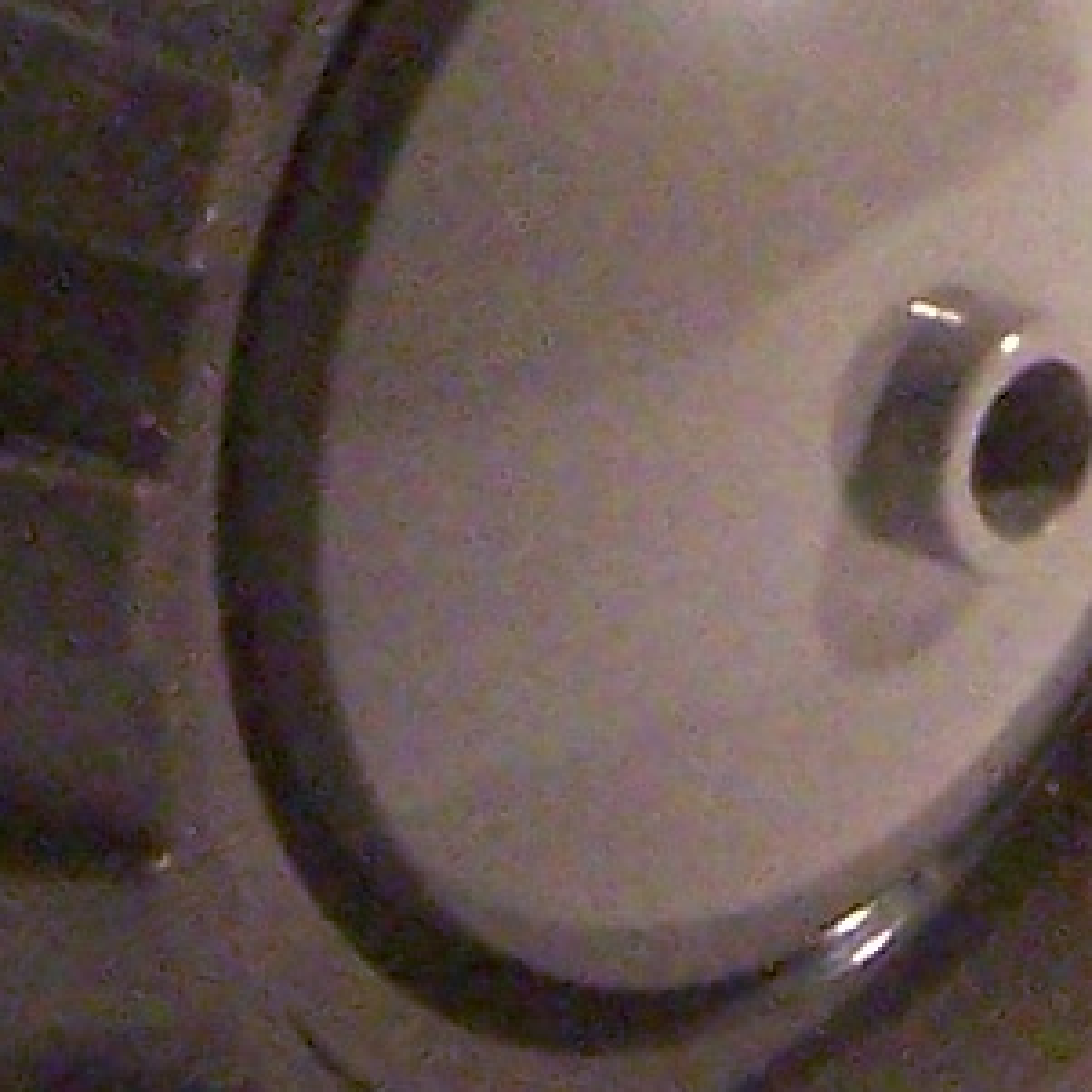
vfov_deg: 5.9
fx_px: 10243
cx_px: 820
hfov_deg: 6.1
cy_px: -1197
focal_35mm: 287
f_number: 3.6
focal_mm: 6.3
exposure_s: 1/30
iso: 400
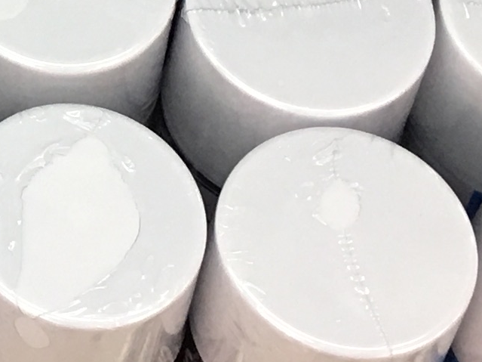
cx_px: -545
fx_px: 2548
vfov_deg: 7.8
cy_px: -299
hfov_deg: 9.9
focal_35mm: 183
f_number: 2.2
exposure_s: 1/33
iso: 50
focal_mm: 4.15
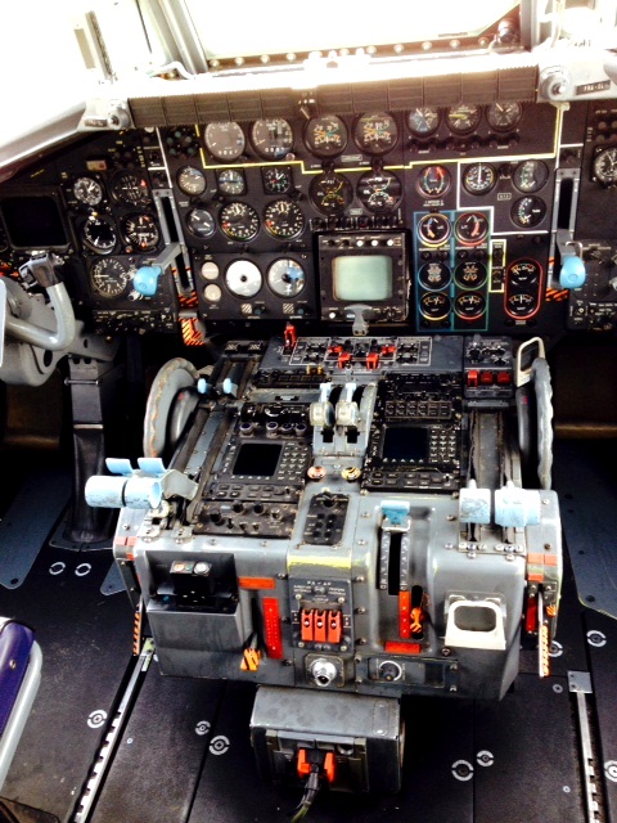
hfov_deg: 40.7
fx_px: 832
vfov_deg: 52.6
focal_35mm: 35
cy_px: 412
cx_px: 308
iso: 64
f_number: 2.4
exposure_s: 1/20
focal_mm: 4.28
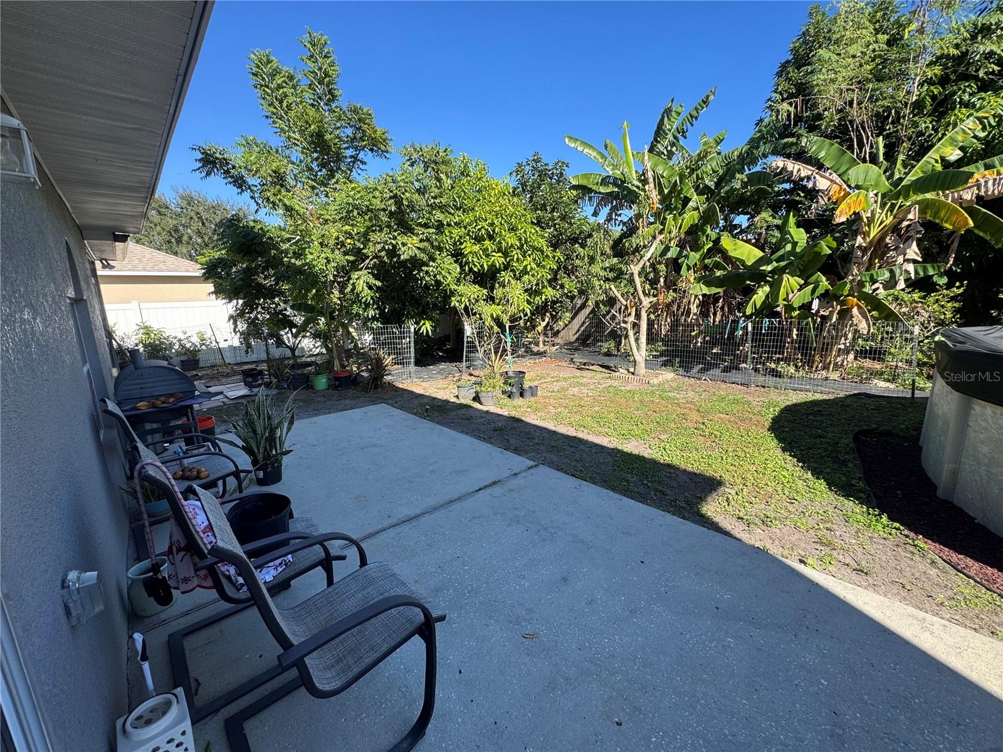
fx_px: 406
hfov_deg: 102.1
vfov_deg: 85.7
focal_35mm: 14
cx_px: 502
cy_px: 376
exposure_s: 1/525
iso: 40
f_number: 2.2
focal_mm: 2.22
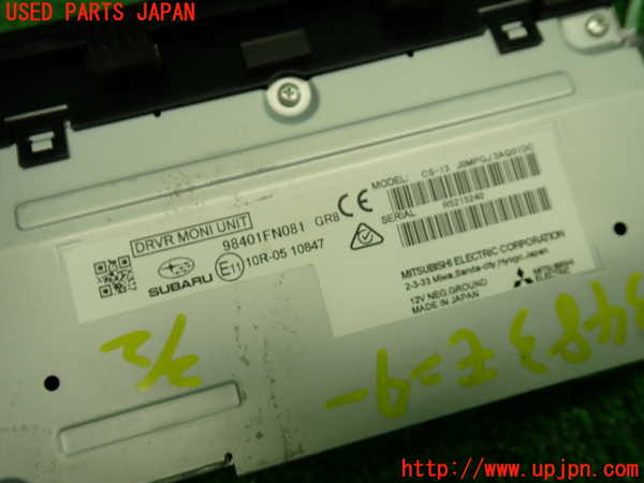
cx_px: 322
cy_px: 242
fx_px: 558
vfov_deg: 46.8
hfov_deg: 60.0
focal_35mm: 30
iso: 160
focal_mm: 5.4
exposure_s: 1/60
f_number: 2.3
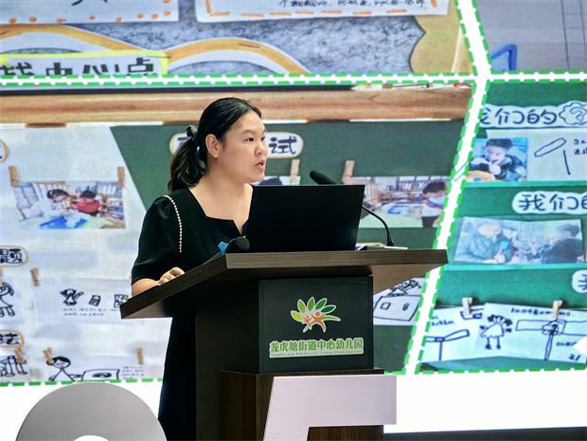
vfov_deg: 7.4
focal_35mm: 200
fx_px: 3391
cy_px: 220
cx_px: 294
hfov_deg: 9.9
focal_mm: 16.85
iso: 250
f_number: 3.5
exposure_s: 1/33.3
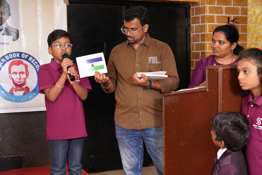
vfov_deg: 24.4
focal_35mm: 55
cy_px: 88
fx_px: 403
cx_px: 131
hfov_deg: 36.0
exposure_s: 1/160
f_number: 7.1
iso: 800
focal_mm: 55.4
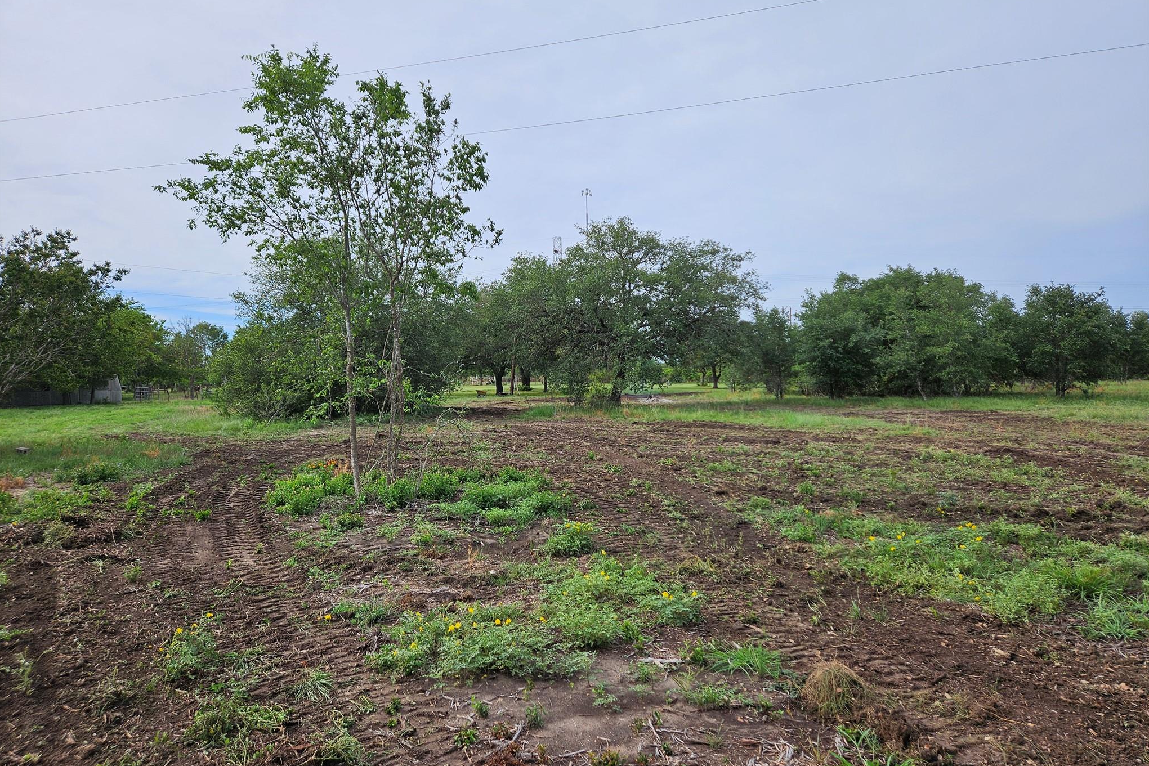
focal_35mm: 24
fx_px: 766
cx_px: 574
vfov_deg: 53.1
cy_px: 373
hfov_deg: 73.7
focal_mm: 5.4
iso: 25
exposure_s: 1/2010
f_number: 1.8
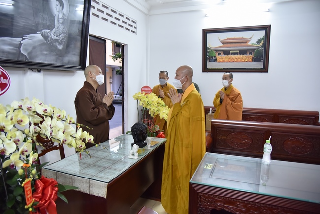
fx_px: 213
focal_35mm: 24
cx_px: 160
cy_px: 107
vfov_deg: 53.2
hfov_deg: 73.7
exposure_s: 1/50
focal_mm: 24
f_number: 4
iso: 2000
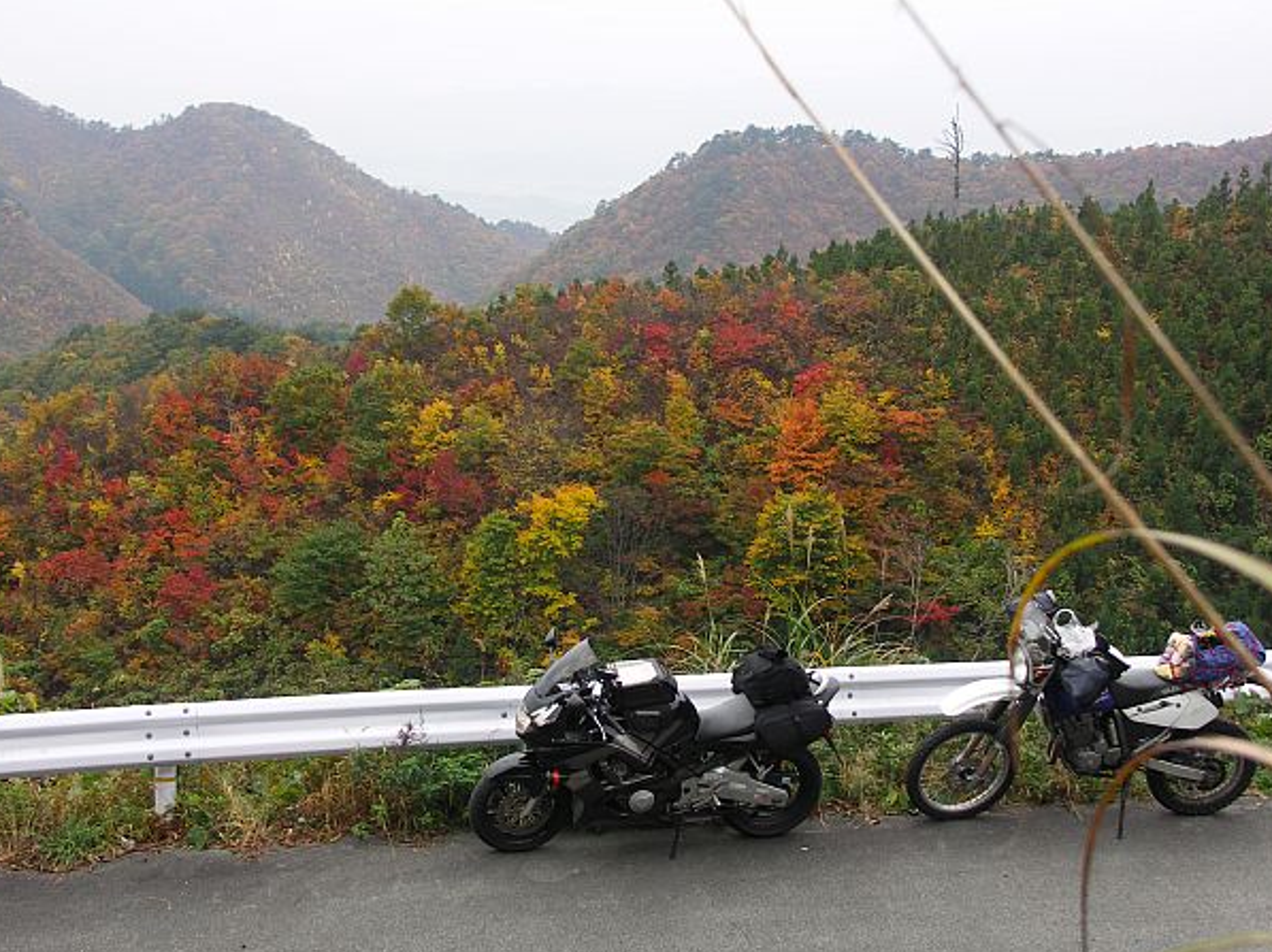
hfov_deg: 32.7
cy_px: 488
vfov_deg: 24.8
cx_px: 618
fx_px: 2167
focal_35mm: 59
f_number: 3.5
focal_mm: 14.3
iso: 50
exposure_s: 1/125
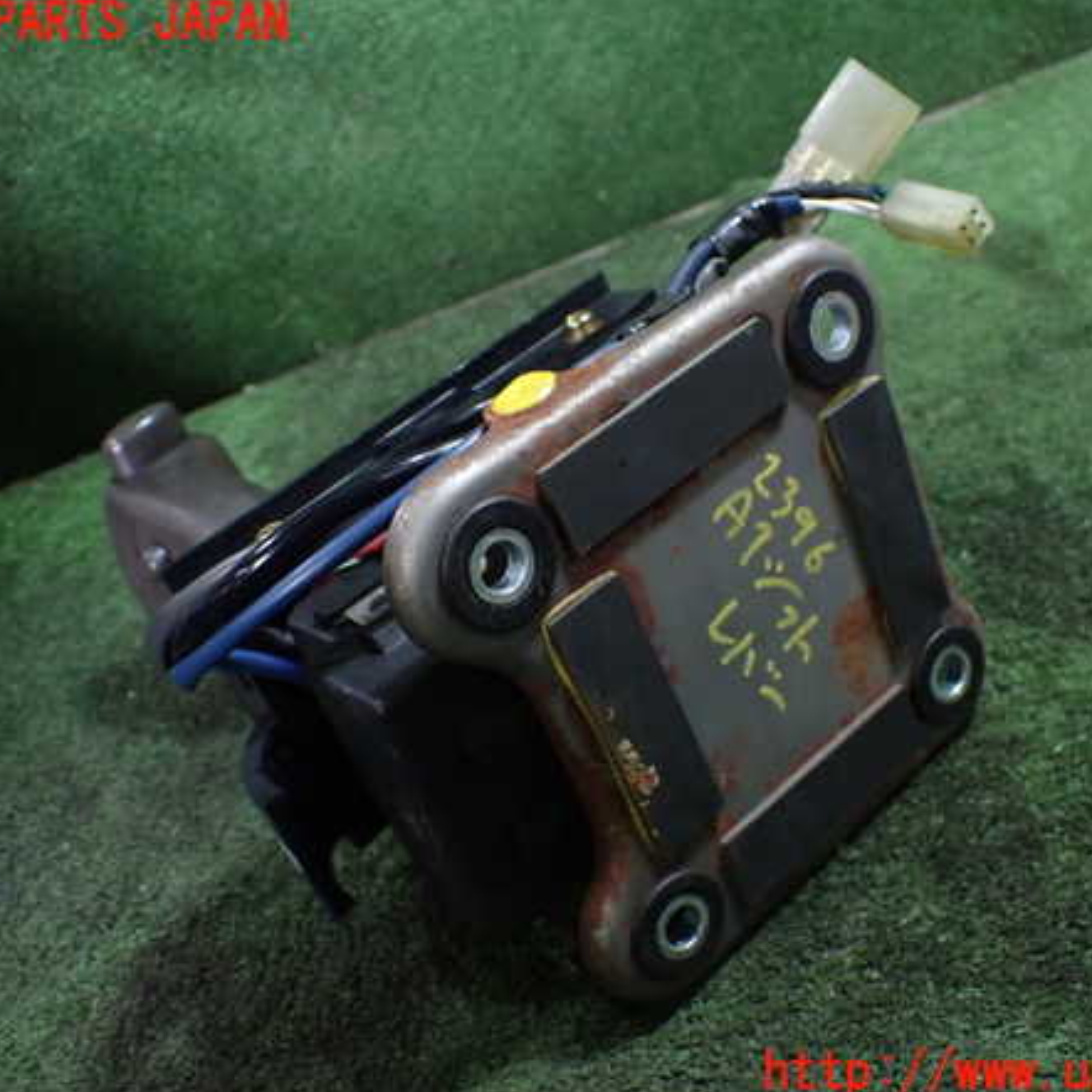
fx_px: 1285
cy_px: 548
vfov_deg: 46.0
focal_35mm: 36
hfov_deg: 46.0
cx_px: 581
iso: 800
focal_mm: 5.4
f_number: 2.3
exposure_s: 1/100
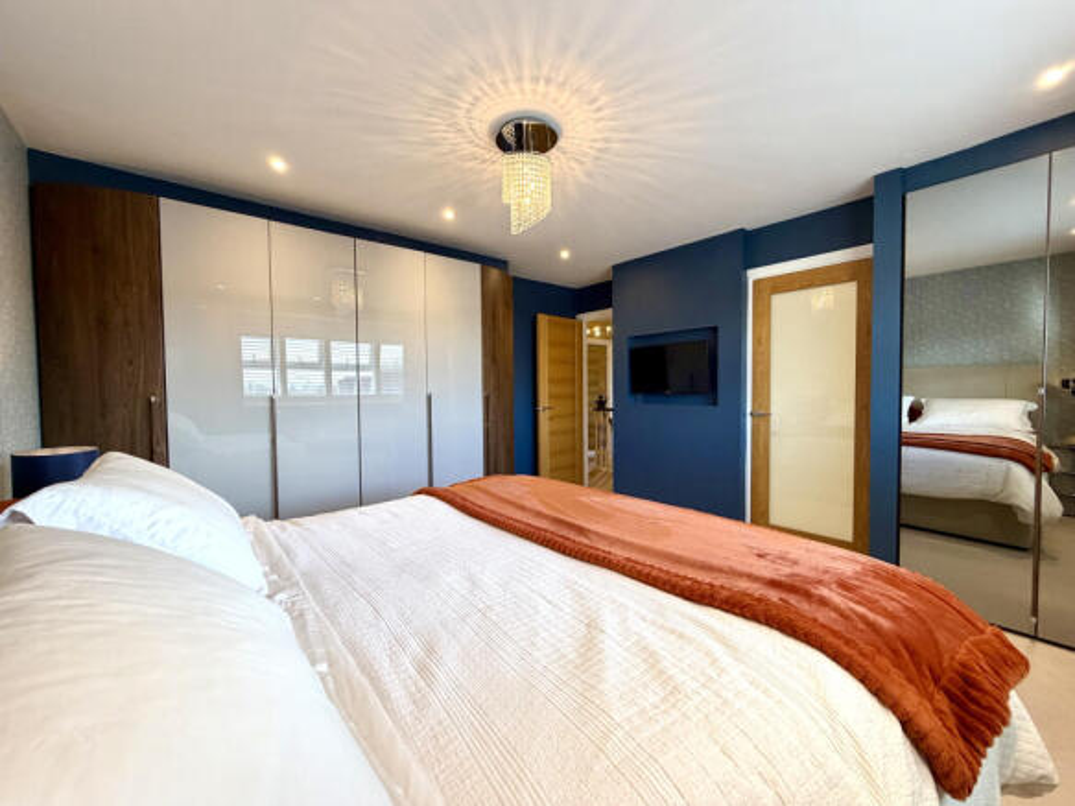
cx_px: 538
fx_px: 435
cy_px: 403
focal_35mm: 14
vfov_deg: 85.7
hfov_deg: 102.1
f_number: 2.2
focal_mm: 2.22
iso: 200
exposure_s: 1/100
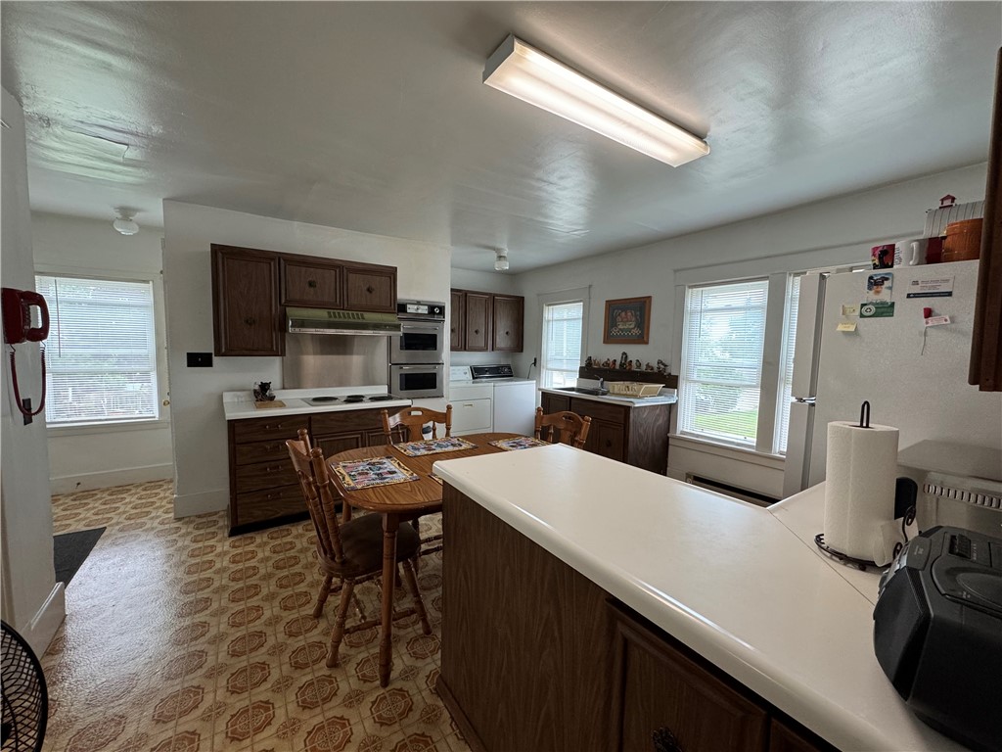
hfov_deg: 102.1
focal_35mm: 14
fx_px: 405
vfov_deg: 85.7
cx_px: 501
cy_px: 376
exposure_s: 1/120
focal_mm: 2.22
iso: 200
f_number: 2.2
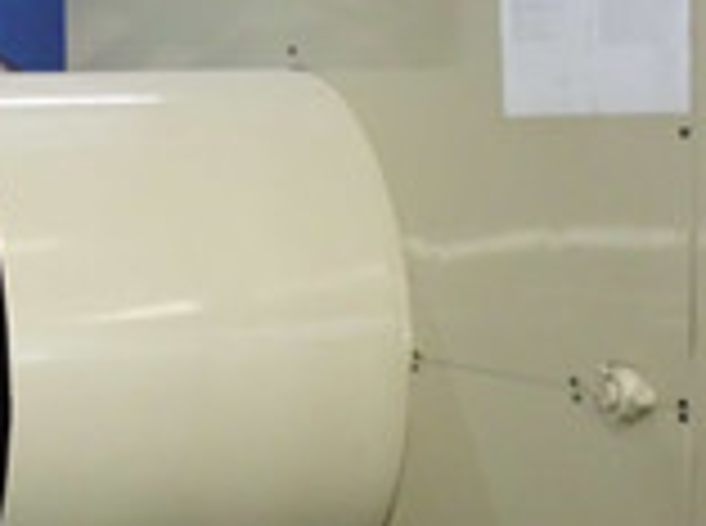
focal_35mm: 115
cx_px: 67
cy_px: 339
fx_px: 2340
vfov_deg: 12.8
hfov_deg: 16.9
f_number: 2.9
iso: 400
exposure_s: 1/60
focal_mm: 6.3
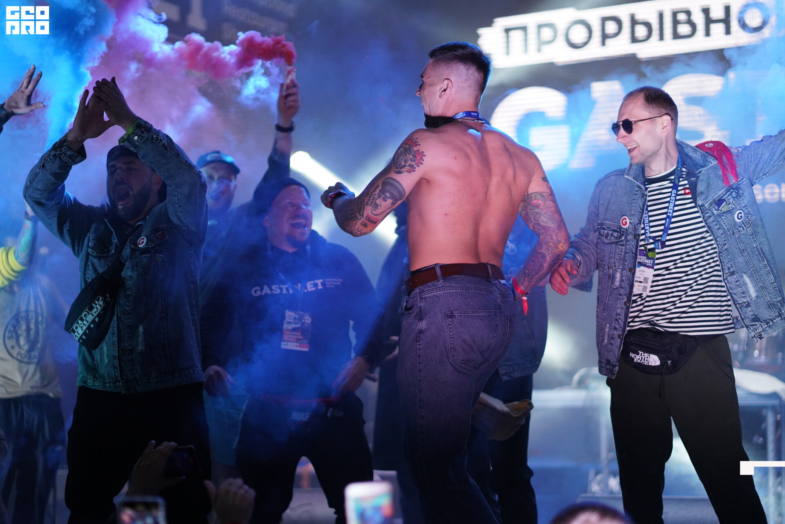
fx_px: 1854
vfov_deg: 16.1
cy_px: 262
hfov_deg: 23.9
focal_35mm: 85
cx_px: 392
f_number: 1.8
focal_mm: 85
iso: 2000
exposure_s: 1/2500
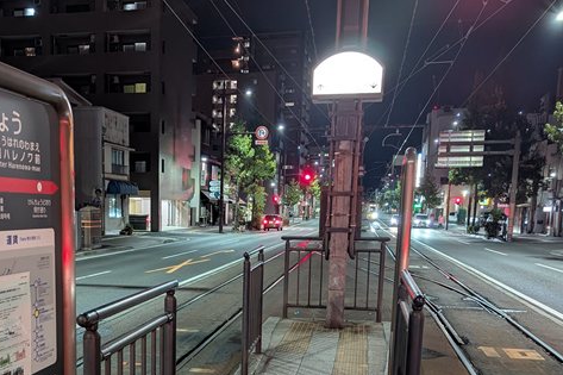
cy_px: 308
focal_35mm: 41
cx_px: 186
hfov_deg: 46.7
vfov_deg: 31.6
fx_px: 641
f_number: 1.85
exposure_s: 1/24
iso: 495
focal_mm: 6.81
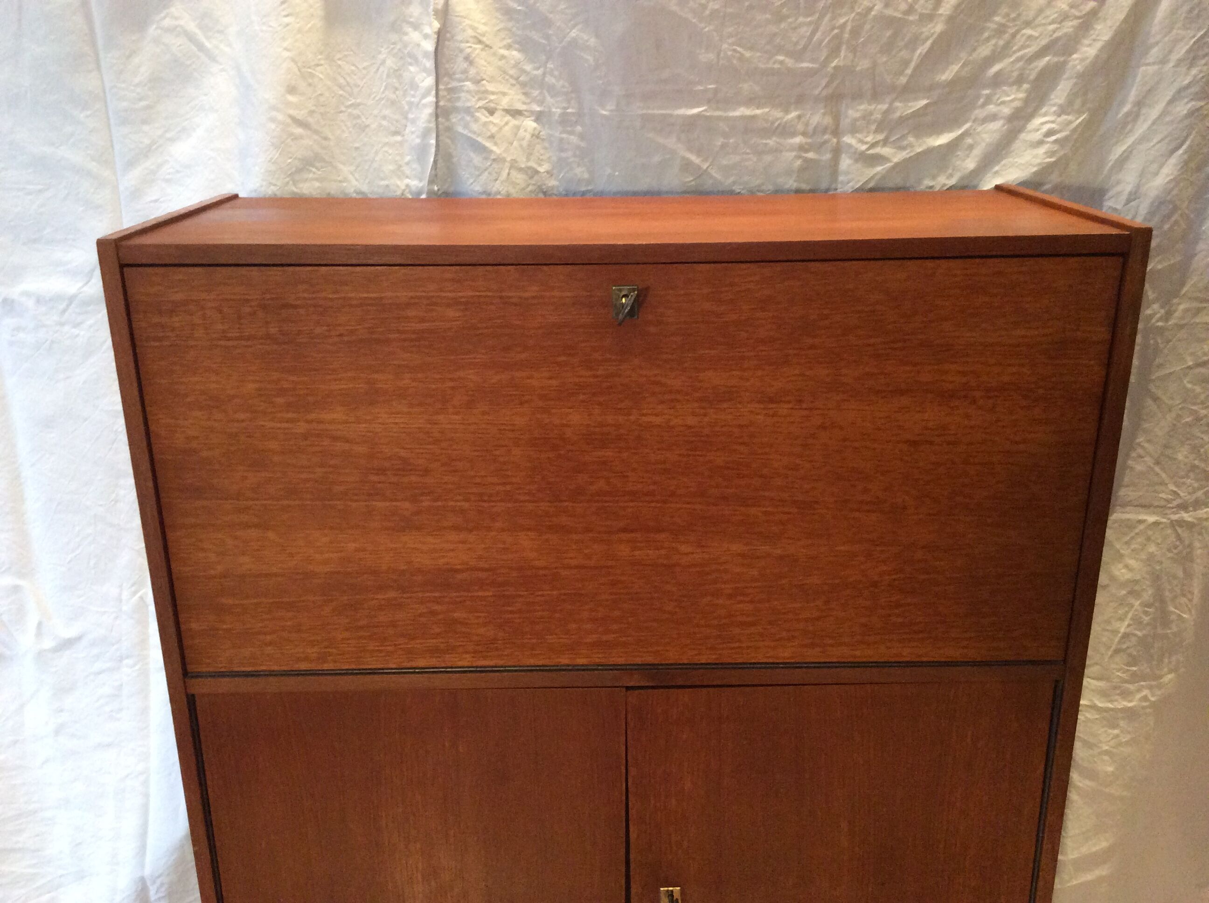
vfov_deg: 44.1
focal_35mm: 32
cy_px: 452
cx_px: 604
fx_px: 1116
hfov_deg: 56.9
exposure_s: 1/25
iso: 250
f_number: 2.4
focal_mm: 3.3
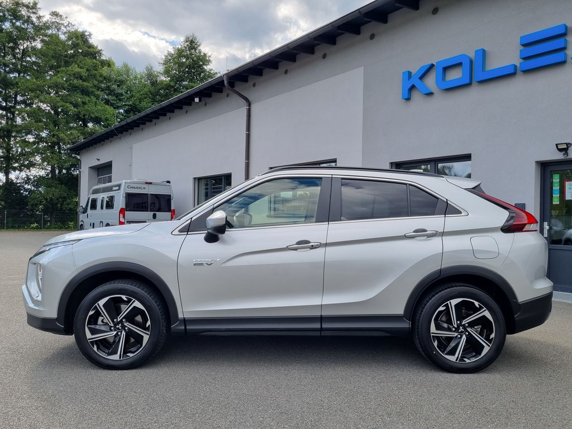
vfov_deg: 53.1
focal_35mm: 26
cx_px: 286
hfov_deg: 67.3
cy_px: 214
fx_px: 430
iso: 50
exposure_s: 1/746
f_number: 1.8
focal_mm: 5.4
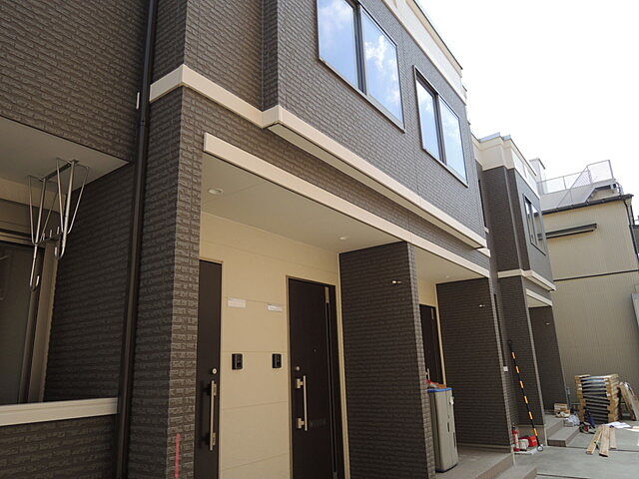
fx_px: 443
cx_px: 320
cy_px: 240
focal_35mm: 24
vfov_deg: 56.8
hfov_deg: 71.6
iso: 100
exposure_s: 1/800
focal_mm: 4.3
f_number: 2.8
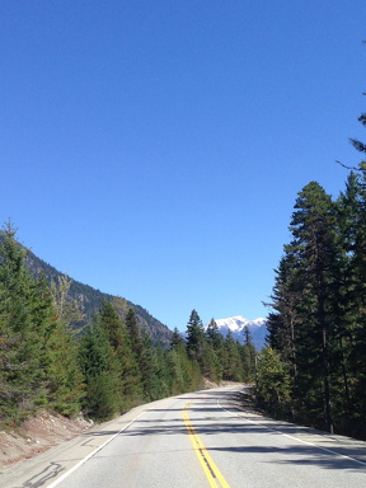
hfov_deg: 28.5
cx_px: 156
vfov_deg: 37.4
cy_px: 291
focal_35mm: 51
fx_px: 719
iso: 50
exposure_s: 1/1261
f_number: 2.4
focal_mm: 4.12
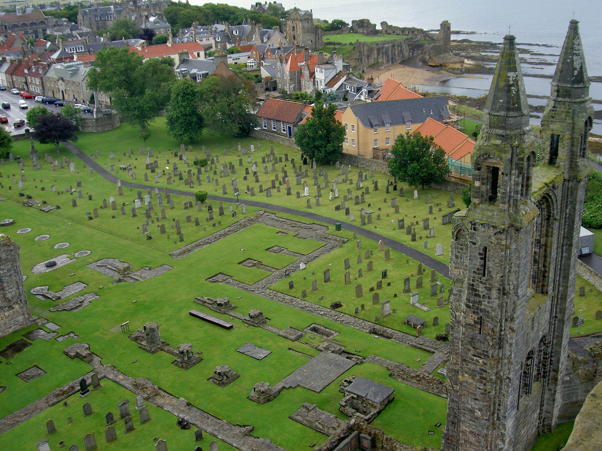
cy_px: 226
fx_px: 678
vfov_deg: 36.8
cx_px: 301
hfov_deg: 47.9
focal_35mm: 39
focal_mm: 8
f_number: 4.7
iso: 100
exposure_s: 1/125
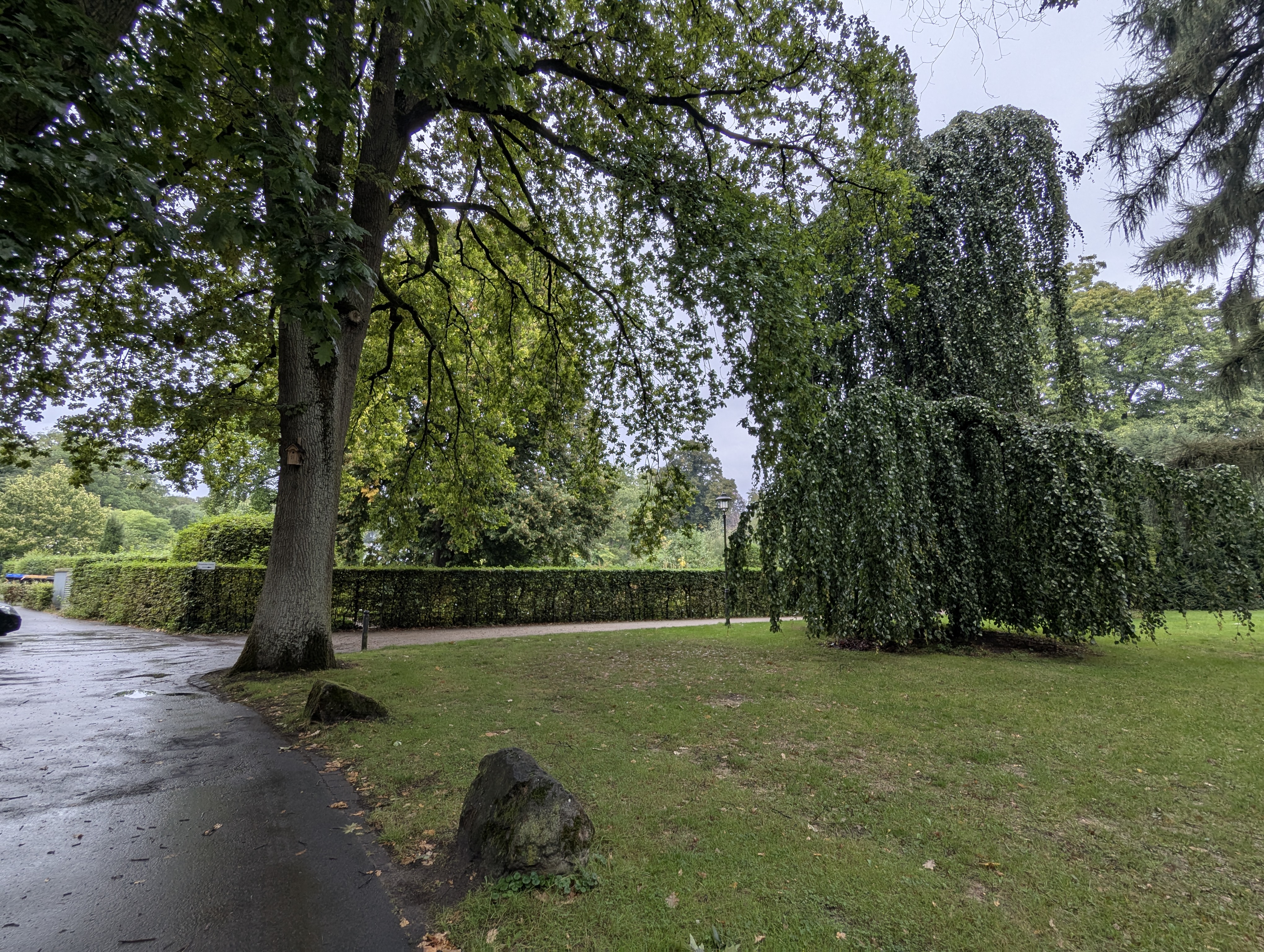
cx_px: 632
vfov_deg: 78.2
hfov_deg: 94.4
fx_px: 585
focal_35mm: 16
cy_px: 476
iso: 41
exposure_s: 1/225
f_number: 2.2
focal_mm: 2.35
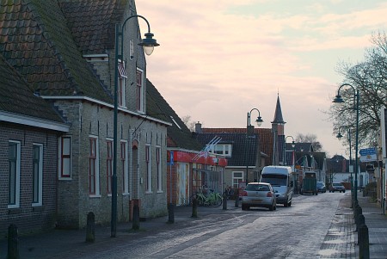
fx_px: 1001
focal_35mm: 93
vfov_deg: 14.7
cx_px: 194
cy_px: 130
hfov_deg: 21.9
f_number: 8
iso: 400
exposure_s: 1/350
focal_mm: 62
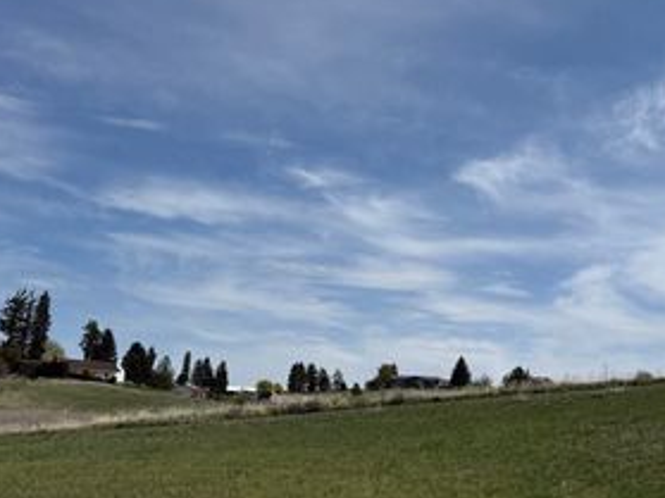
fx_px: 826
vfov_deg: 33.6
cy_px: 261
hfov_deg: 43.9
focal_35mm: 43
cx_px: 329
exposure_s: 1/9091
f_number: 1.78
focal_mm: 6.76
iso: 80
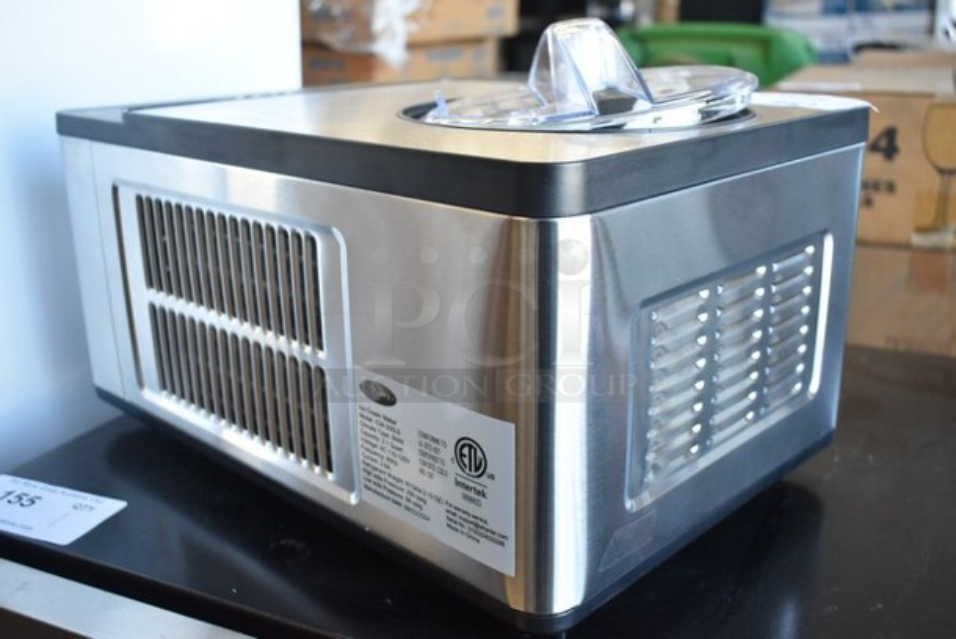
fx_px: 997
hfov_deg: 51.2
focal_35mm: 38
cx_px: 478
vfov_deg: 35.6
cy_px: 320
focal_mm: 25
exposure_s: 1/125
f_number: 4
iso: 900
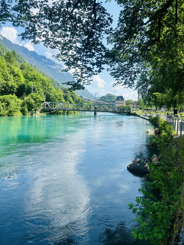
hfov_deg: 56.8
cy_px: 122
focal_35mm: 24
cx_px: 92
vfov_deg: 71.6
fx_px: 170
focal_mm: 6.86
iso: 80
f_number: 1.78
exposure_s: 1/2410
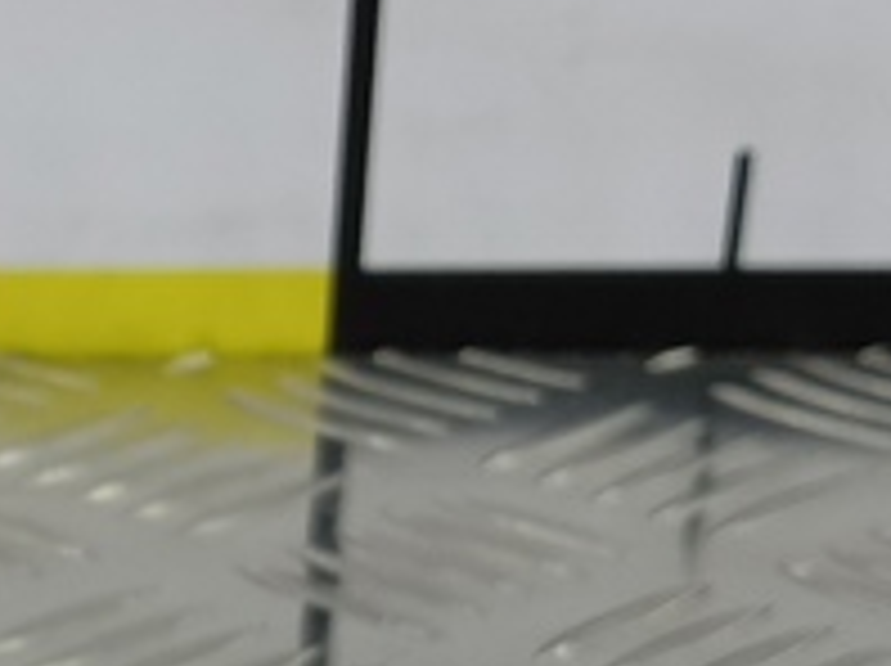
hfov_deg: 15.9
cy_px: 1341
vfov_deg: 11.2
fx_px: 3059
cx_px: -189
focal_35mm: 119
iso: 91
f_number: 1.6
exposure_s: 1/50
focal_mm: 4.11
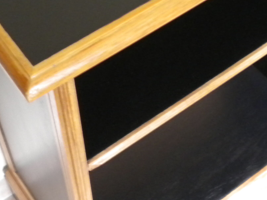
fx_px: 609
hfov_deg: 24.7
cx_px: 122
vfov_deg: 18.3
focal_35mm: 79
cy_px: 14
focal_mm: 6.3
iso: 400
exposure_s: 1/11.4
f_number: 3.1
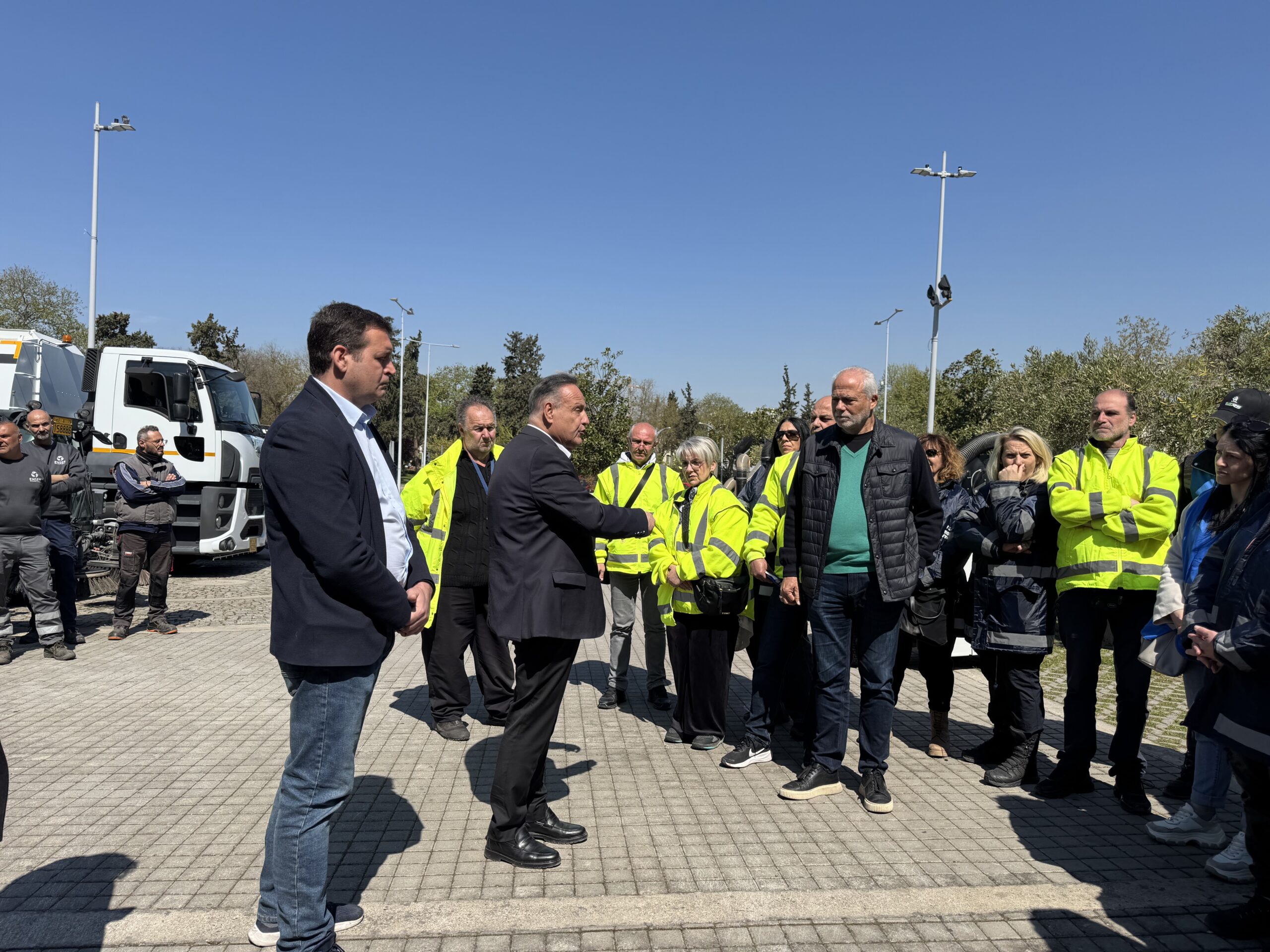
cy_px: 476
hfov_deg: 71.6
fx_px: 881
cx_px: 635
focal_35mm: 24
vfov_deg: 56.8
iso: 80
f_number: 1.78
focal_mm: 6.76
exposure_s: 1/5348
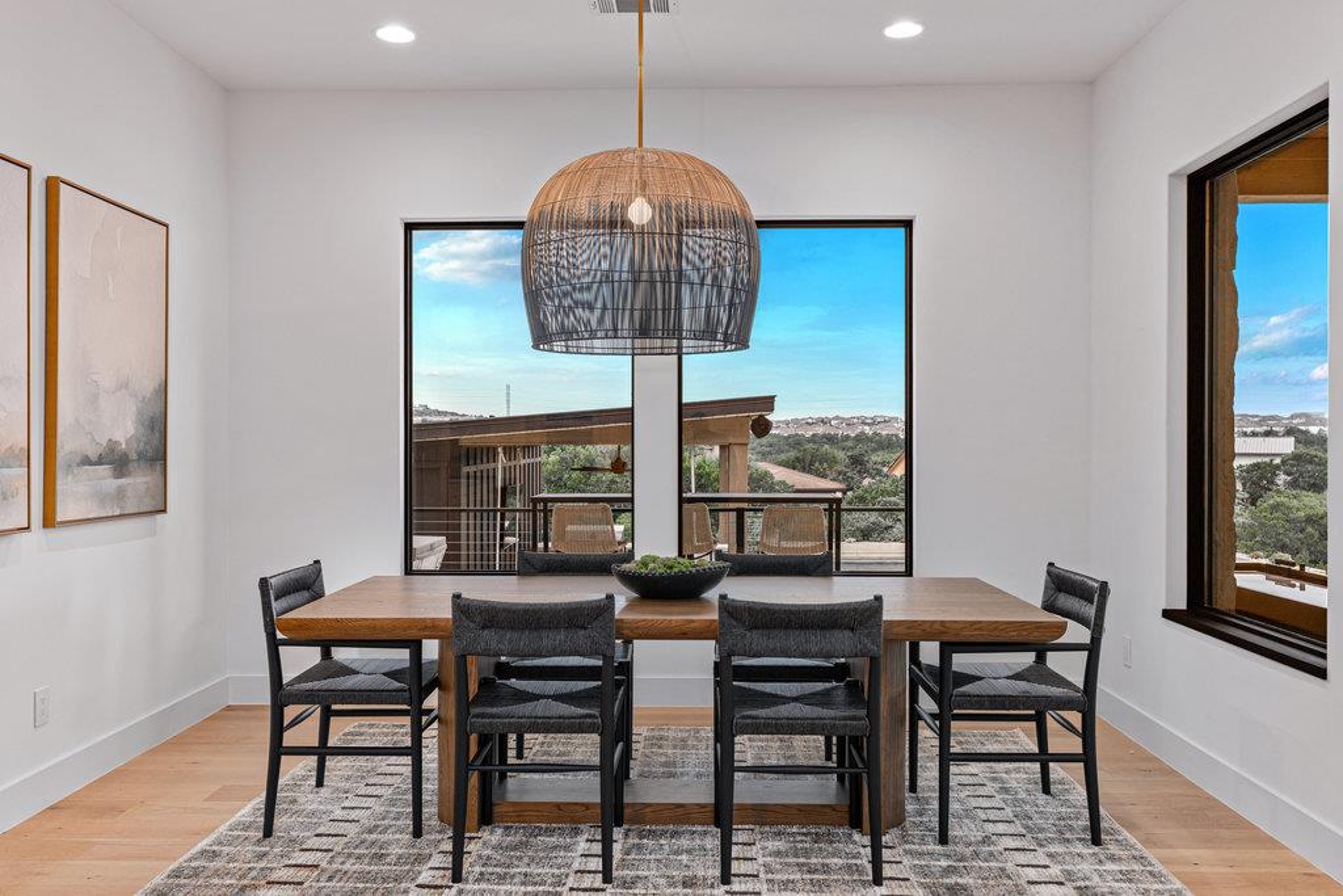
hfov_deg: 63.7
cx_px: 672
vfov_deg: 45.0
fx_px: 1082
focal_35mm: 29
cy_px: 448
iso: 250
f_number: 9
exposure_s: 1/2.5
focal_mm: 29
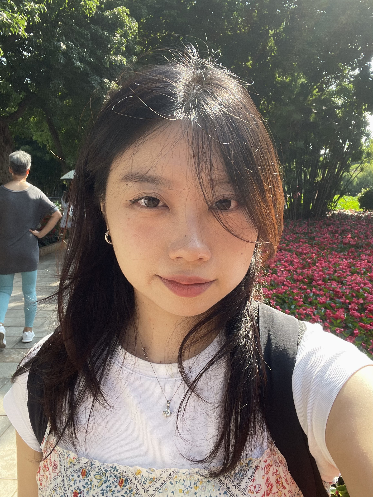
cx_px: 186
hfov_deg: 46.8
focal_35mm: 30
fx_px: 431
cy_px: 248
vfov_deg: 60.0
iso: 25
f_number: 2.2
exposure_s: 1/135
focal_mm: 2.71
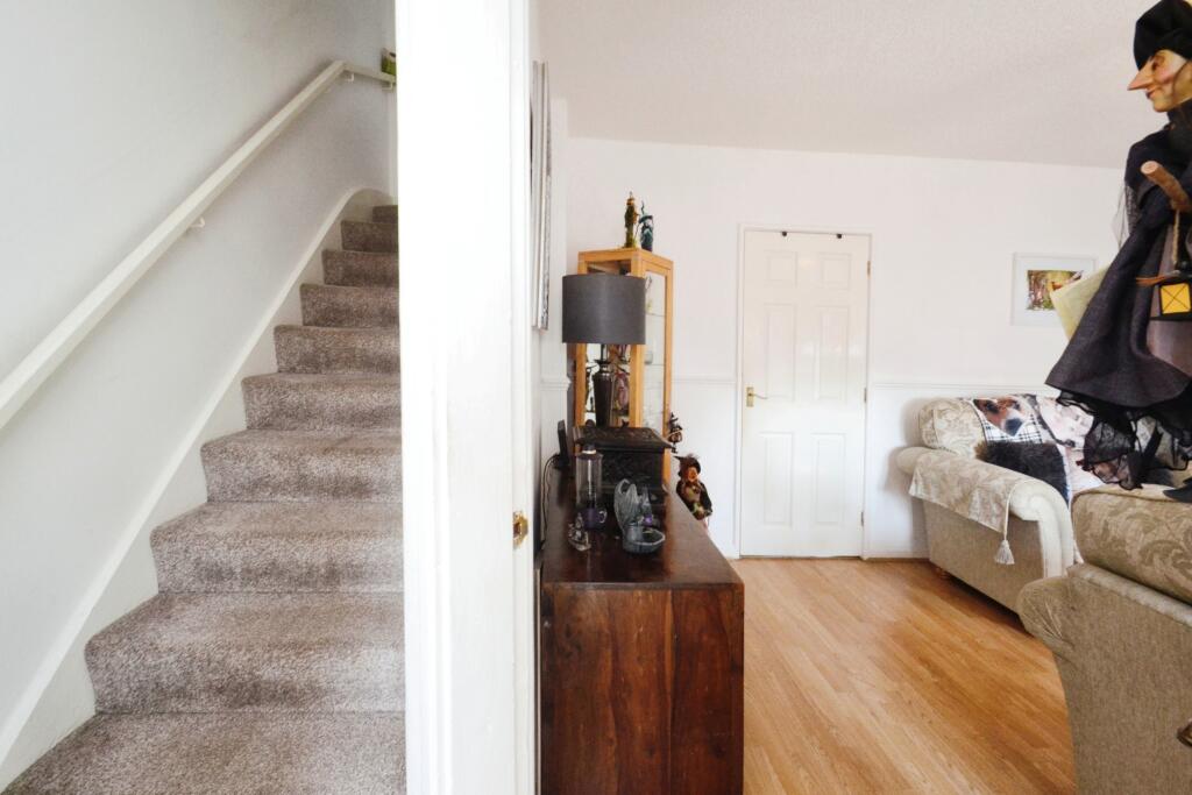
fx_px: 497
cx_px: 596
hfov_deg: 100.4
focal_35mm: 15
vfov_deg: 77.3
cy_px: 398
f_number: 9
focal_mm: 10
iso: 1400
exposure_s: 1/40
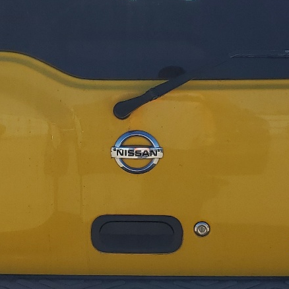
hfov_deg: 20.6
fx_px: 793
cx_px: 126
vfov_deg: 20.6
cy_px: 92
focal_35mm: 84
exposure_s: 1/3333
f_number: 1.5
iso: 50
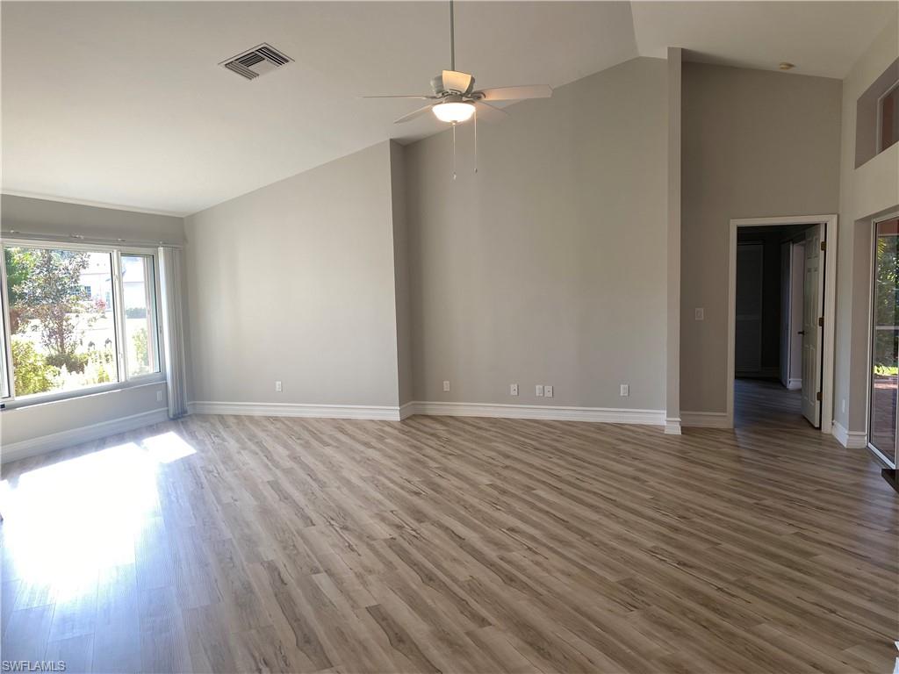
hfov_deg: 67.3
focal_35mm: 26
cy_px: 337
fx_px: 675
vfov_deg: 53.1
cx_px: 450
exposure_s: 1/120
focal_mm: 4.25
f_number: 1.8
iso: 32
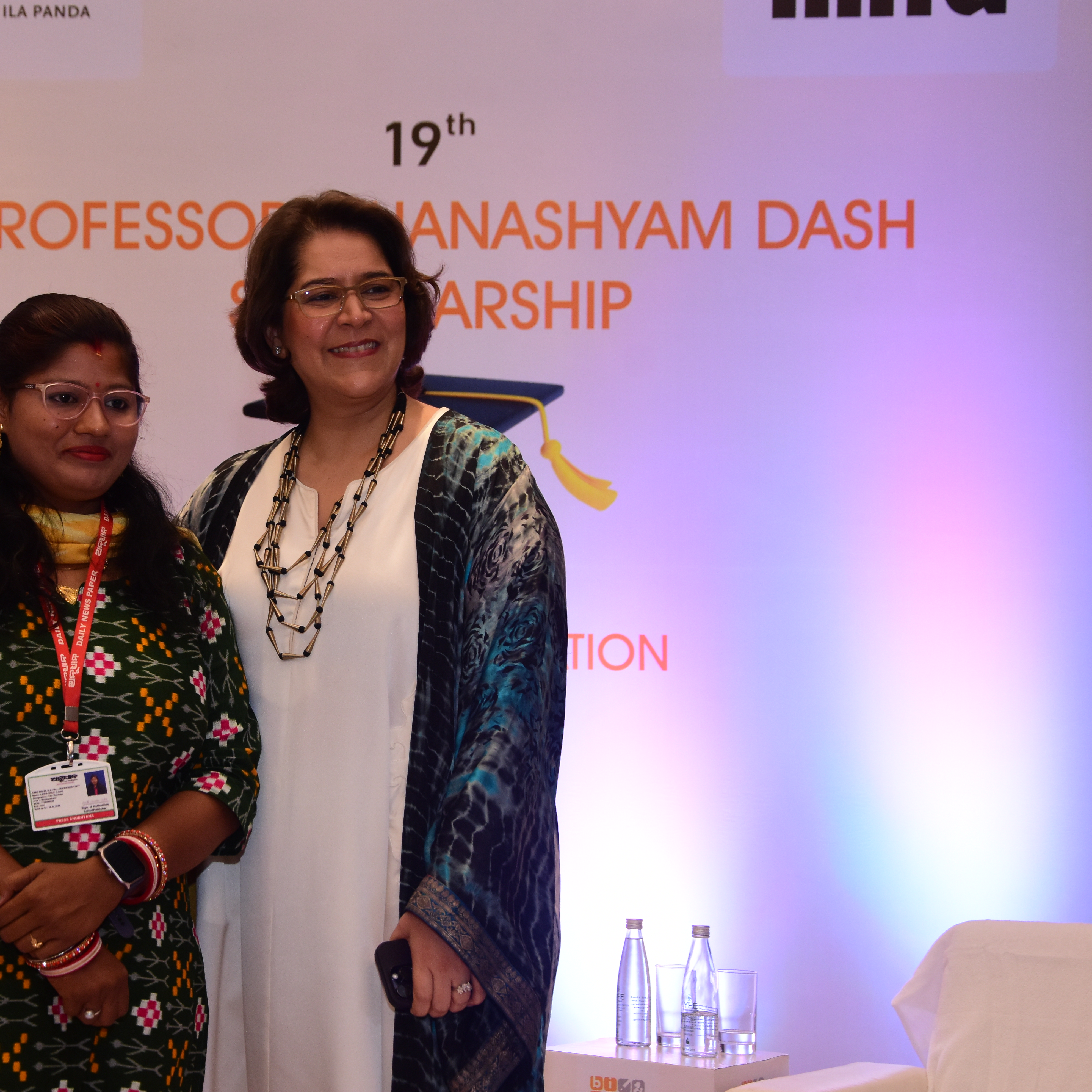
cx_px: 312
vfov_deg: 22.5
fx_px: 2748
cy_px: 549
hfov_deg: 22.3
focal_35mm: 77
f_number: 5.6
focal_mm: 40
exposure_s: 1/200
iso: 1000
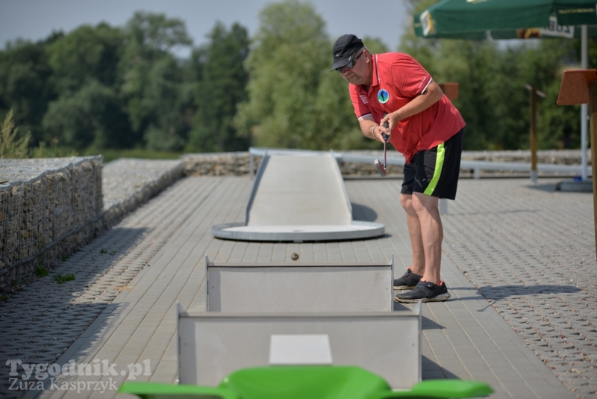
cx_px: 298
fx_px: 1858
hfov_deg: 18.3
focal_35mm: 112
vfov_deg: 12.2
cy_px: 200
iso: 100
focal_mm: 112
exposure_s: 1/4000
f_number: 3.2
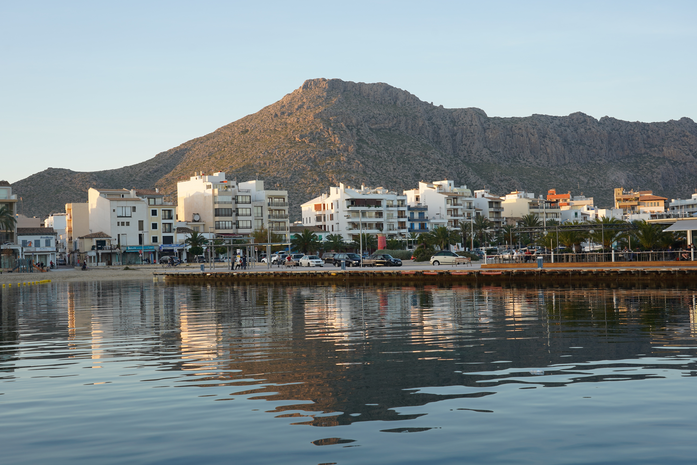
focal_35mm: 46
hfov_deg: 42.7
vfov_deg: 29.2
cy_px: 232
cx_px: 348
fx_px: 891
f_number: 8
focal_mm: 46
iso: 100
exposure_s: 1/40
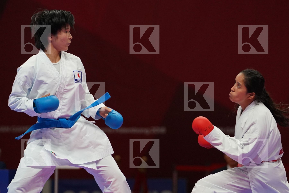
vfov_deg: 4.0
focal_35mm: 340
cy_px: 96
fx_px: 2729
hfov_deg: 6.1
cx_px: 144
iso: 3200
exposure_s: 1/1000
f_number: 4
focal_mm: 227
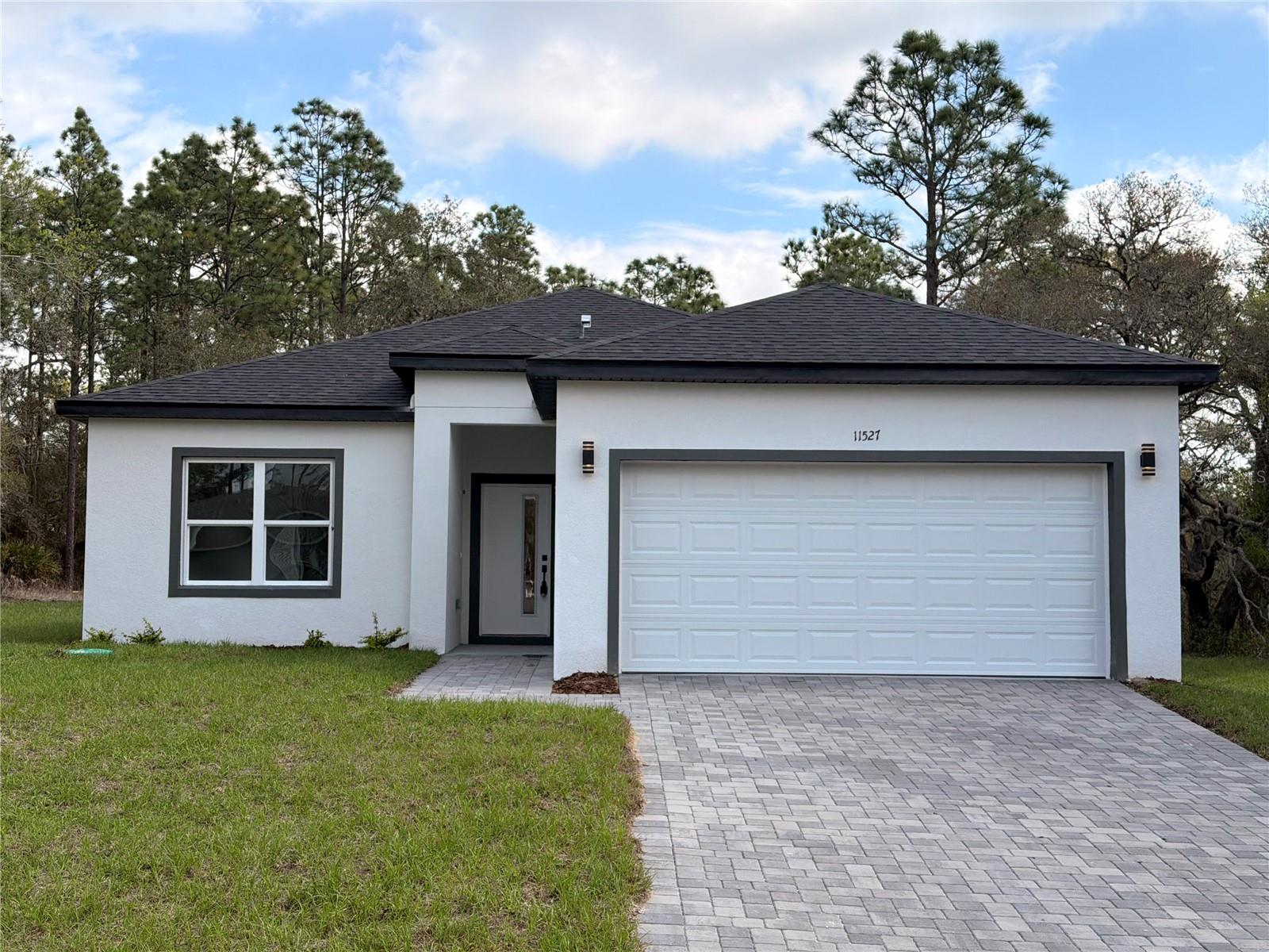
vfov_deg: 30.3
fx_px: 1760
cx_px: 634
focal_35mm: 48
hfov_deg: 39.7
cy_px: 476
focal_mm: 6.76
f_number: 1.78
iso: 64
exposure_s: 1/3891
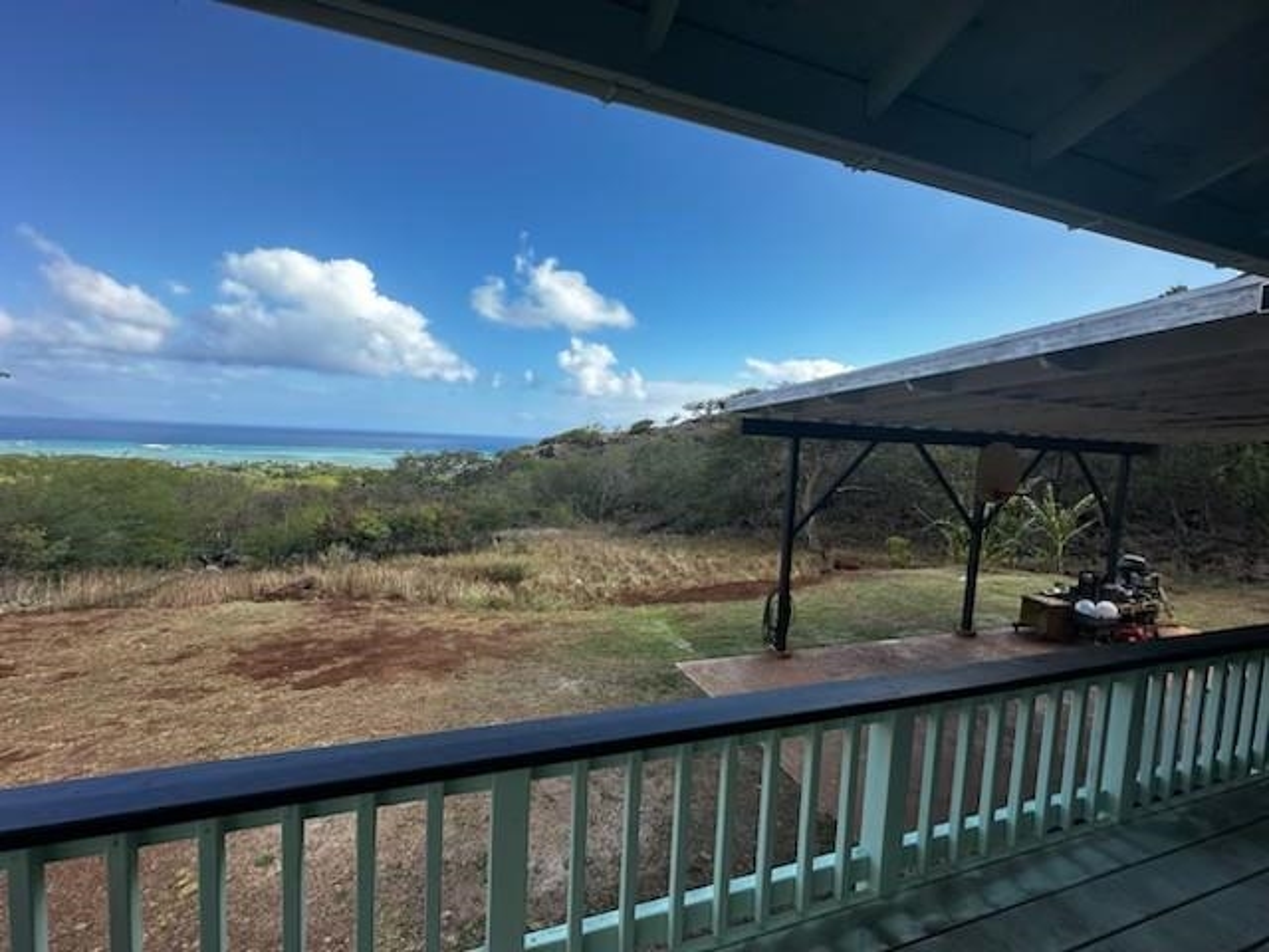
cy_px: 476
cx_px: 634
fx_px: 513
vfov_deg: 85.7
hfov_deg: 102.1
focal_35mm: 14
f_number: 2.2
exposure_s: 1/1595
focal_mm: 2.22
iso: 50
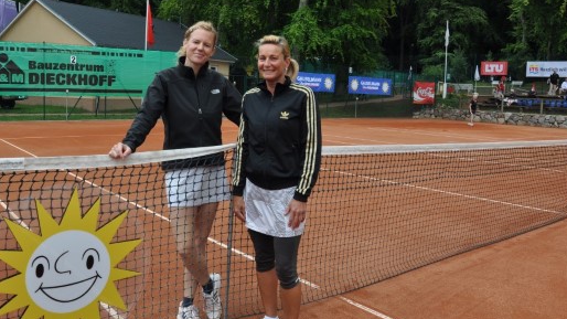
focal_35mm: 33
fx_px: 496
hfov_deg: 59.4
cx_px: 260
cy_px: 138
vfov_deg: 35.6
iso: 200
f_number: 7.1
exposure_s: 1/200
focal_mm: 18
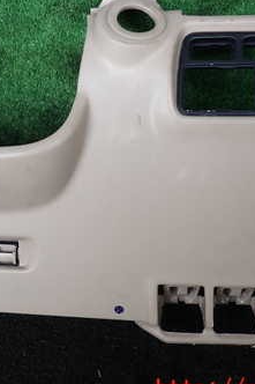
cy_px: 145
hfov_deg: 28.3
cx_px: 70
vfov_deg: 41.6
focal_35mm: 47
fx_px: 500
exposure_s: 1/80
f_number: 2
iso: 100
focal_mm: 4.5
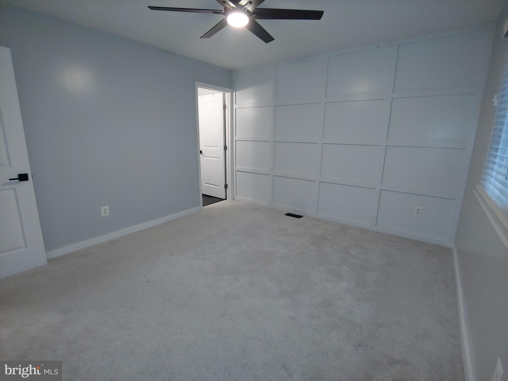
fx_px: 235
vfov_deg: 78.1
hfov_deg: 94.5
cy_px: 190
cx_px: 254
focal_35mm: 16
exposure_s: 1/30
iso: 200
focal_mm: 2.18
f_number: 1.9
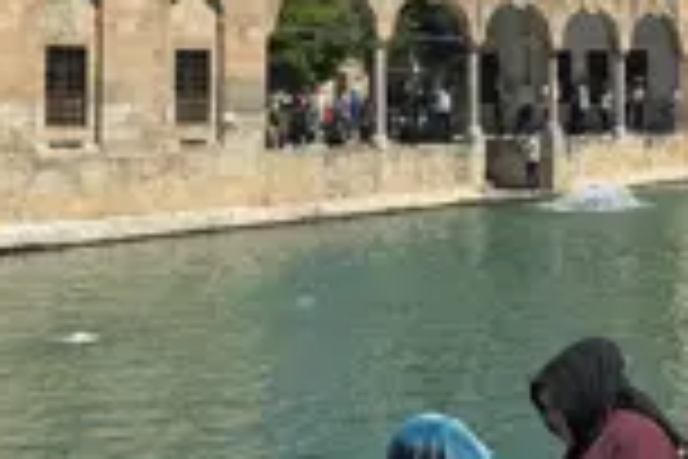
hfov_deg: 27.1
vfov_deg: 19.7
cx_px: 764
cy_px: 68
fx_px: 1299
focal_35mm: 68
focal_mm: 6.76
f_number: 1.78
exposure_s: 1/4950
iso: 80
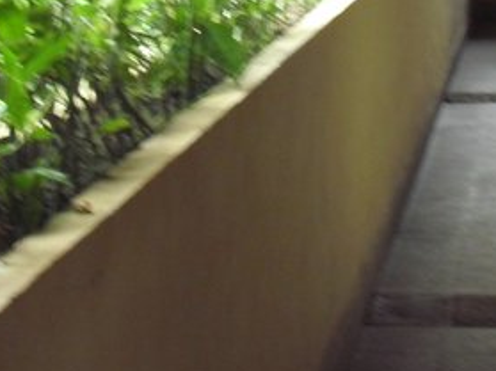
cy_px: 46
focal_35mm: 109
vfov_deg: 13.5
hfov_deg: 18.0
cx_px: 322
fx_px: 1561
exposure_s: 1/60
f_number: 2.8
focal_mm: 6.2
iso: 200
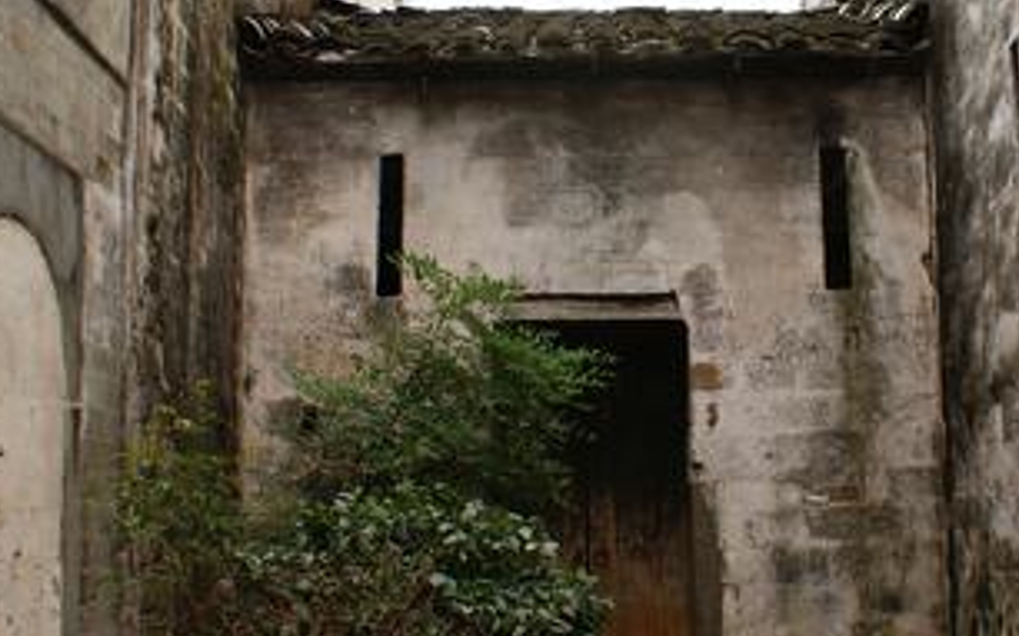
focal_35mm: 54
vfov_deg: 24.0
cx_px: 593
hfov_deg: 37.4
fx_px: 1499
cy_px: 303
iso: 100
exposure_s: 1/60
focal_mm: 18
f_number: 7.1
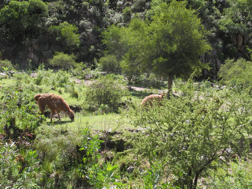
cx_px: 126
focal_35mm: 41
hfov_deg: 45.8
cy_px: 94
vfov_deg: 35.1
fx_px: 298
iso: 400
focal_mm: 8.8
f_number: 4.5
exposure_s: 1/1250
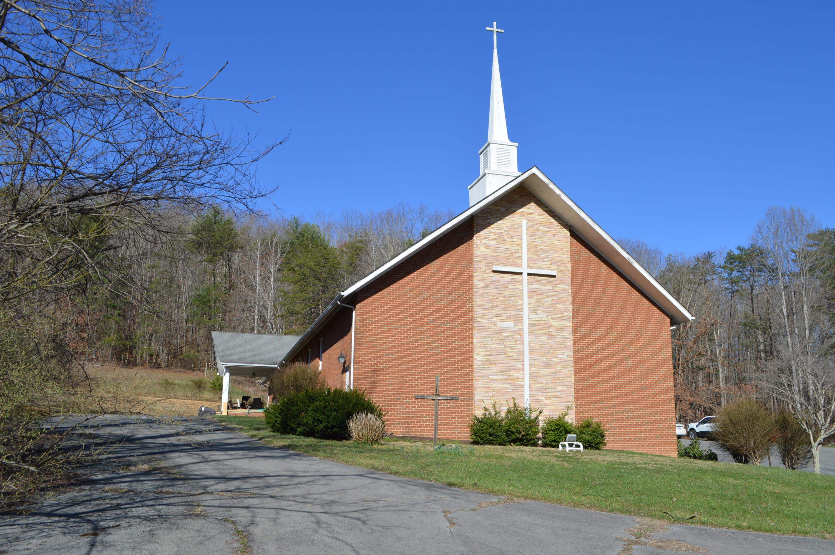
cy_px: 278
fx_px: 695
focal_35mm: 30
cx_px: 418
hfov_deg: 62.0
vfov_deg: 43.5
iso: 100
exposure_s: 1/250
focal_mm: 20
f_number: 8
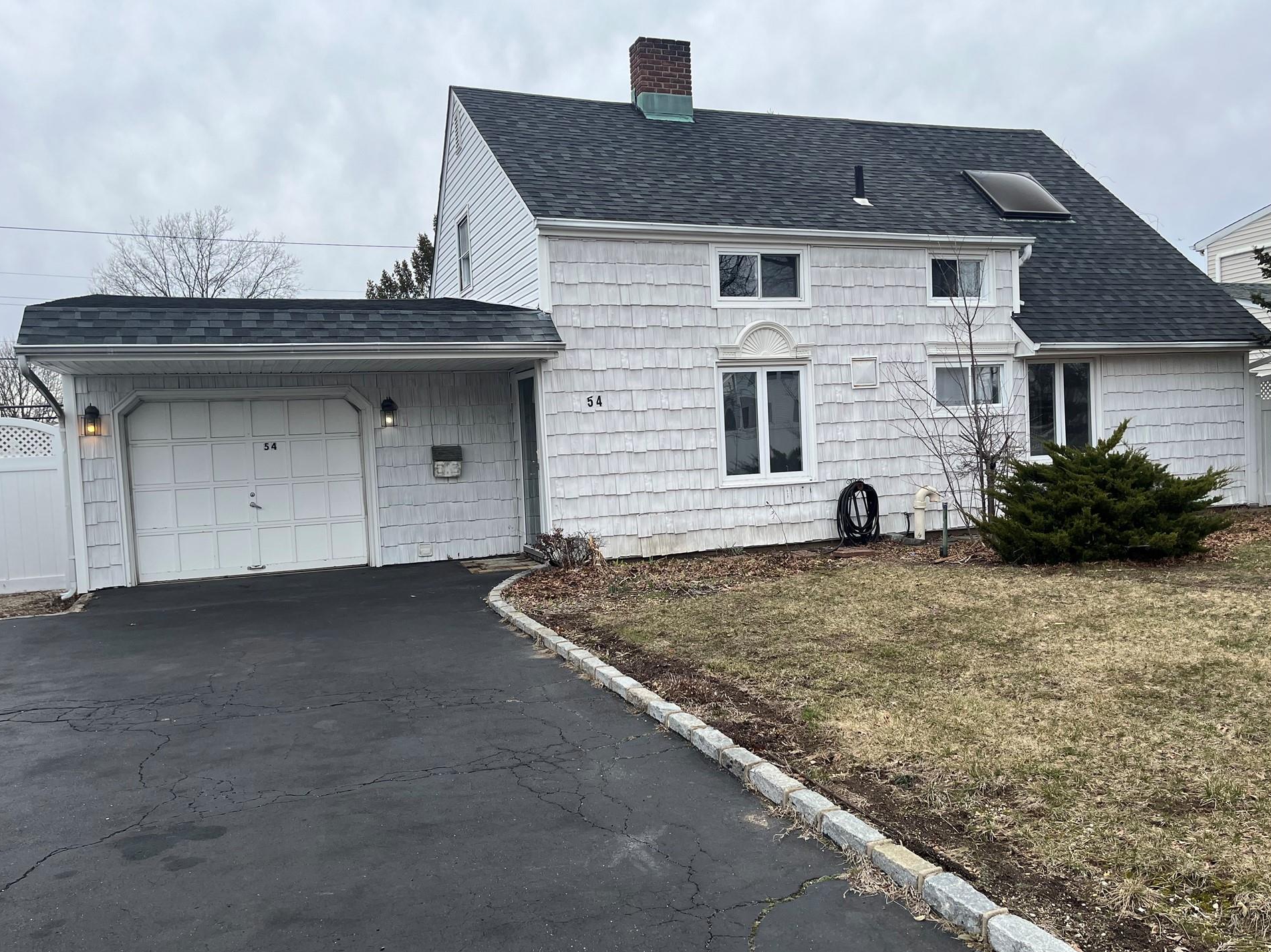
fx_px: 1028
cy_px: 491
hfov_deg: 63.5
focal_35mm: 28
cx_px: 638
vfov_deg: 49.7
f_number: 1.6
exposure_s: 1/1441
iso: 50
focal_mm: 5.1
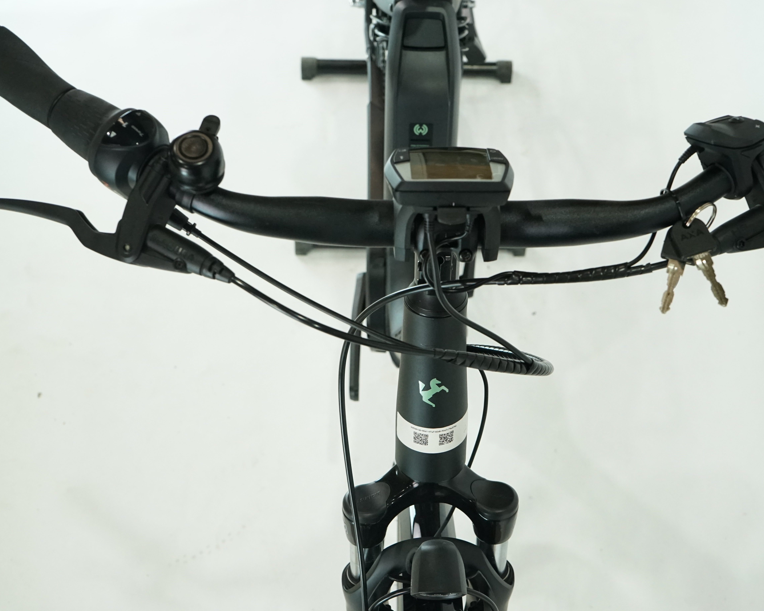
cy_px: 328
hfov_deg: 38.0
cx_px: 436
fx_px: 1108
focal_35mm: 49
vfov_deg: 30.8
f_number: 7.1
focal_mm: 40
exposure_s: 1/200
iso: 2500
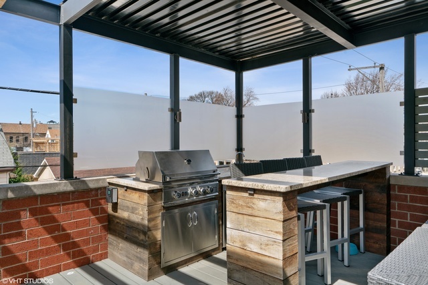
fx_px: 297
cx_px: 214
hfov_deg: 71.5
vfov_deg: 51.3
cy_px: 142
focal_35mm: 25
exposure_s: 1/40
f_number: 8
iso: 200
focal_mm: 25
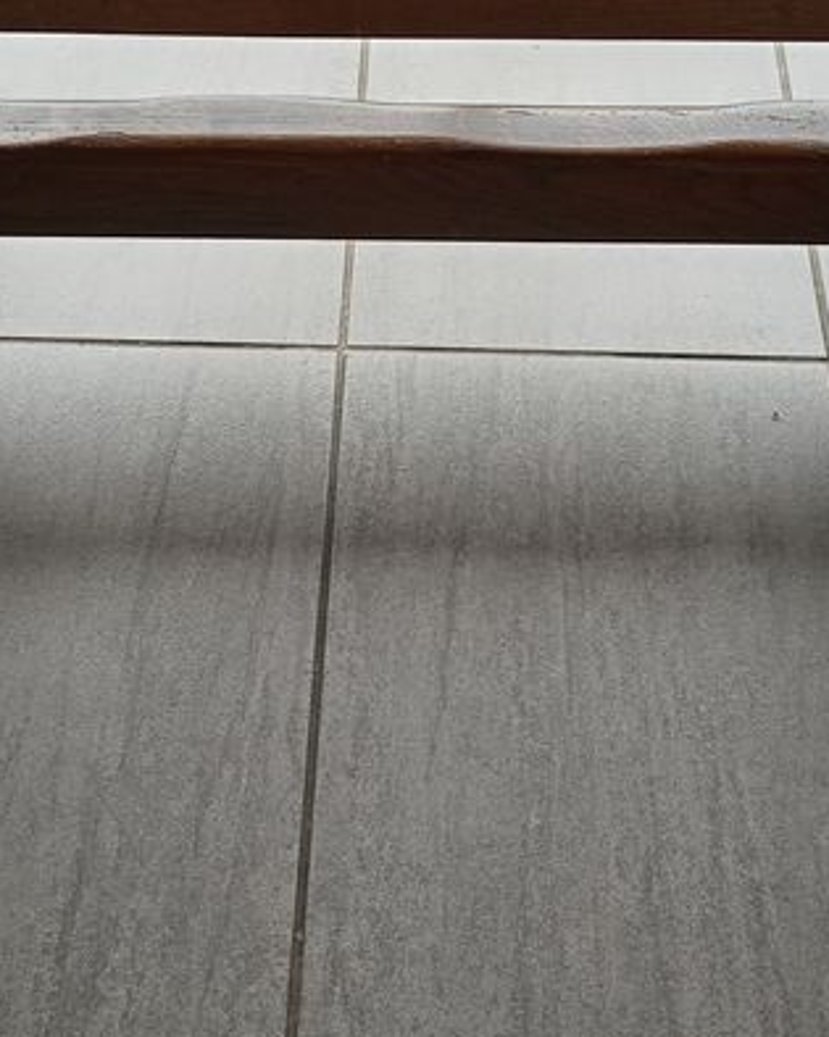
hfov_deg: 24.6
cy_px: 292
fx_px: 1902
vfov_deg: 30.1
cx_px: 382
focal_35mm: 62
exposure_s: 1/33.3
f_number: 1.8
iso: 258
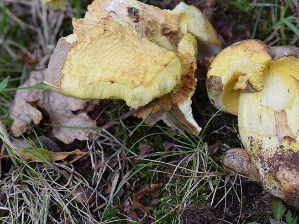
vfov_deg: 11.6
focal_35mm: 128
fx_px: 1106
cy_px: 90
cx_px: 183
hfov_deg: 15.4
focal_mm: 60
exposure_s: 1/125
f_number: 6.3
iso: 400
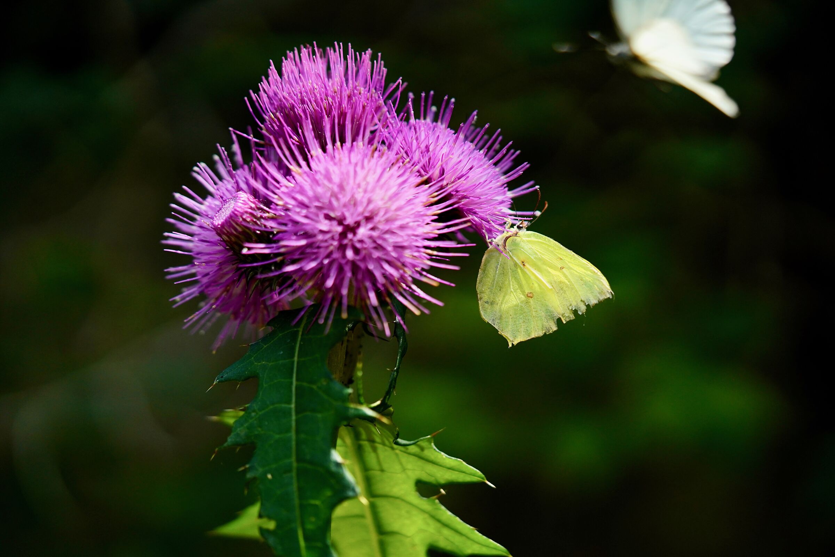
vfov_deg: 15.2
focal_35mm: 90
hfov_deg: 22.6
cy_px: 278
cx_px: 418
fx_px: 2087
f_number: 2.8
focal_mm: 90
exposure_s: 1/8000
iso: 1000
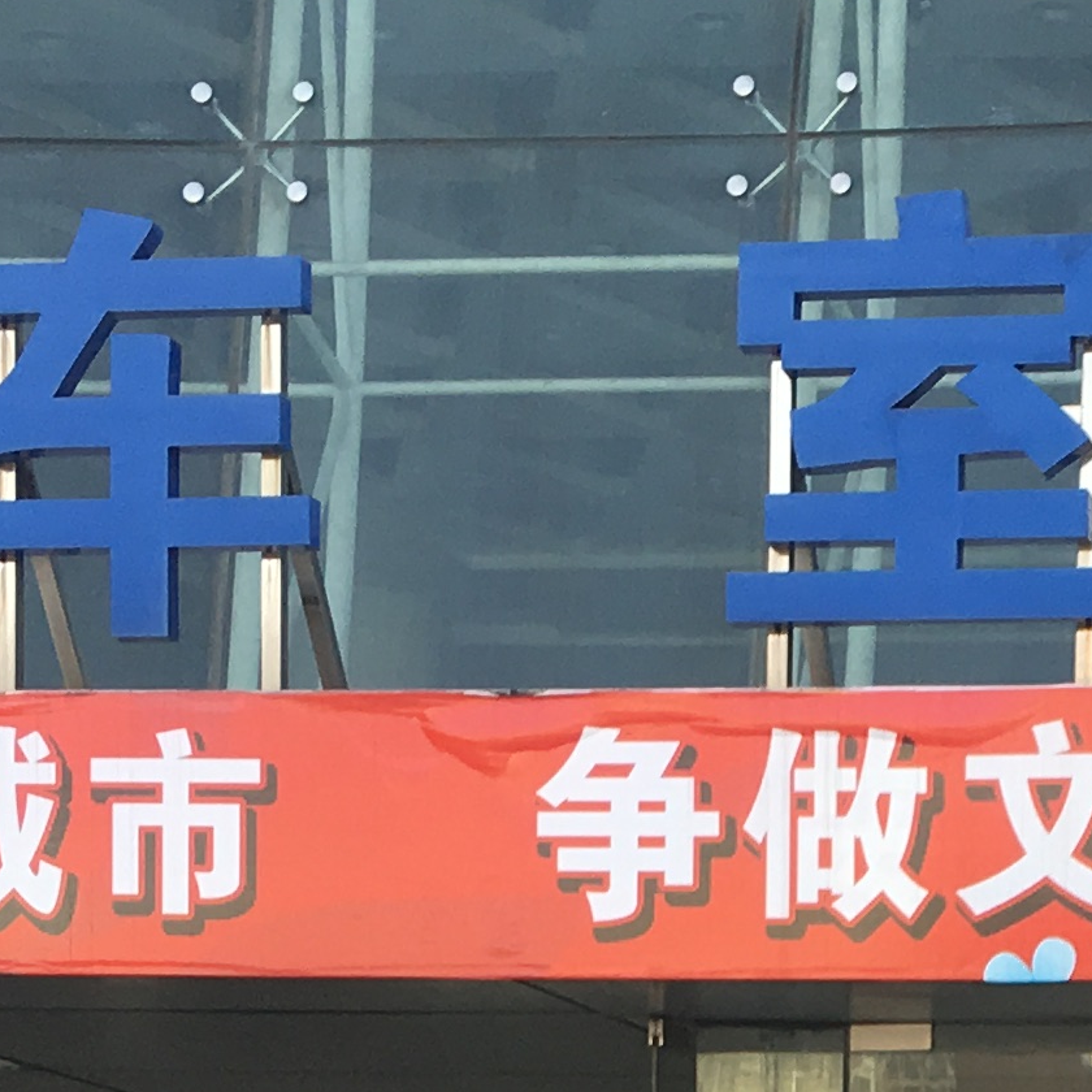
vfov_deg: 12.9
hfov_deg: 13.8
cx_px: 1297
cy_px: 1947
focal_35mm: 123
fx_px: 4390
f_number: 2.2
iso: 25
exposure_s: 1/265
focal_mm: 4.15
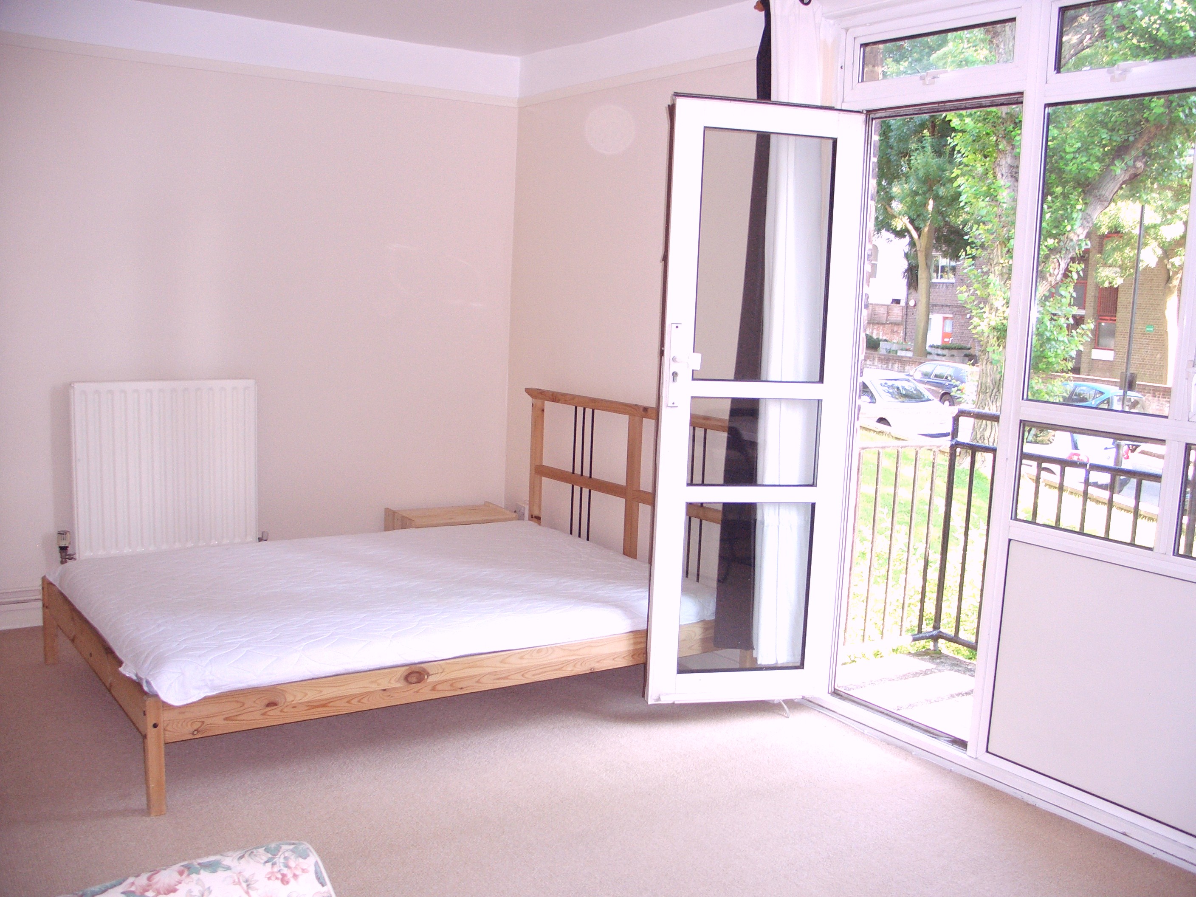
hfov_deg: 55.4
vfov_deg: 42.9
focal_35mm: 33
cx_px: 598
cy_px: 448
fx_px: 1140
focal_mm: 7.1
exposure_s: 1/60
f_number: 2.8
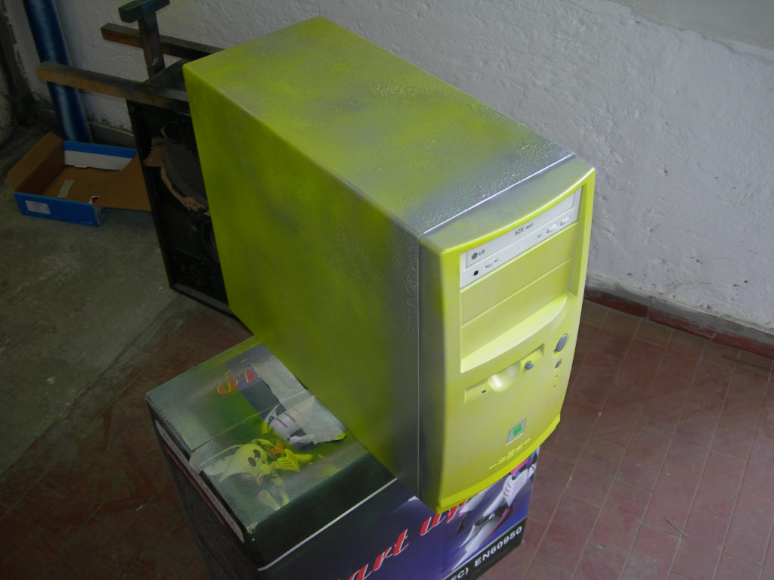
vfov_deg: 37.7
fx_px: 849
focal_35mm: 38
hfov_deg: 49.0
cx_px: 387
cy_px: 290
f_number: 2.8
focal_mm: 7.8
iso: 50
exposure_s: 1/30
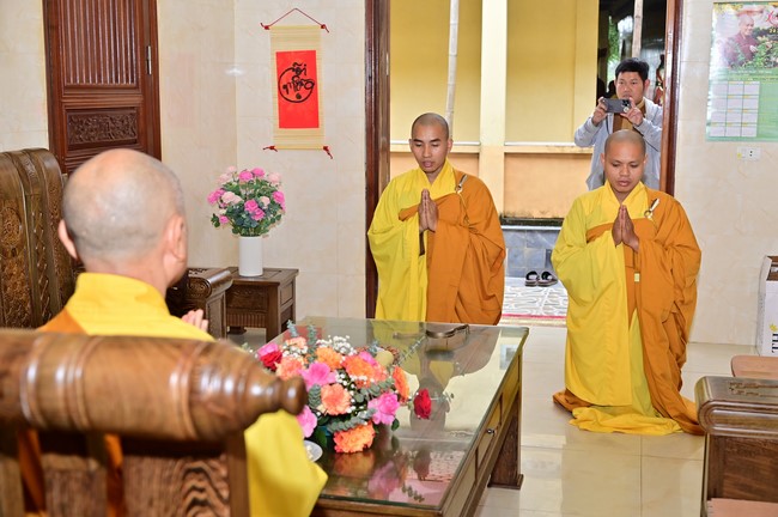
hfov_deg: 42.8
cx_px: 389
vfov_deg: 29.2
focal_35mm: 46
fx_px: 993
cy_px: 258
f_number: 5.6
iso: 1250
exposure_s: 1/160
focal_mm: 46
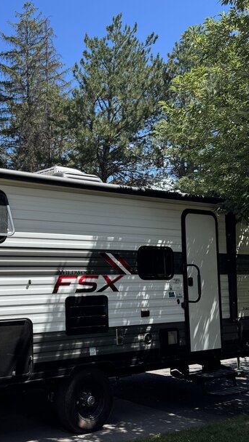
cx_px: 44
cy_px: 224
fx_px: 505
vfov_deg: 47.4
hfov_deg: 27.1
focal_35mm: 43
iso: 80
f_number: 1.78
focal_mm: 6.76
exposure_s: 1/2105
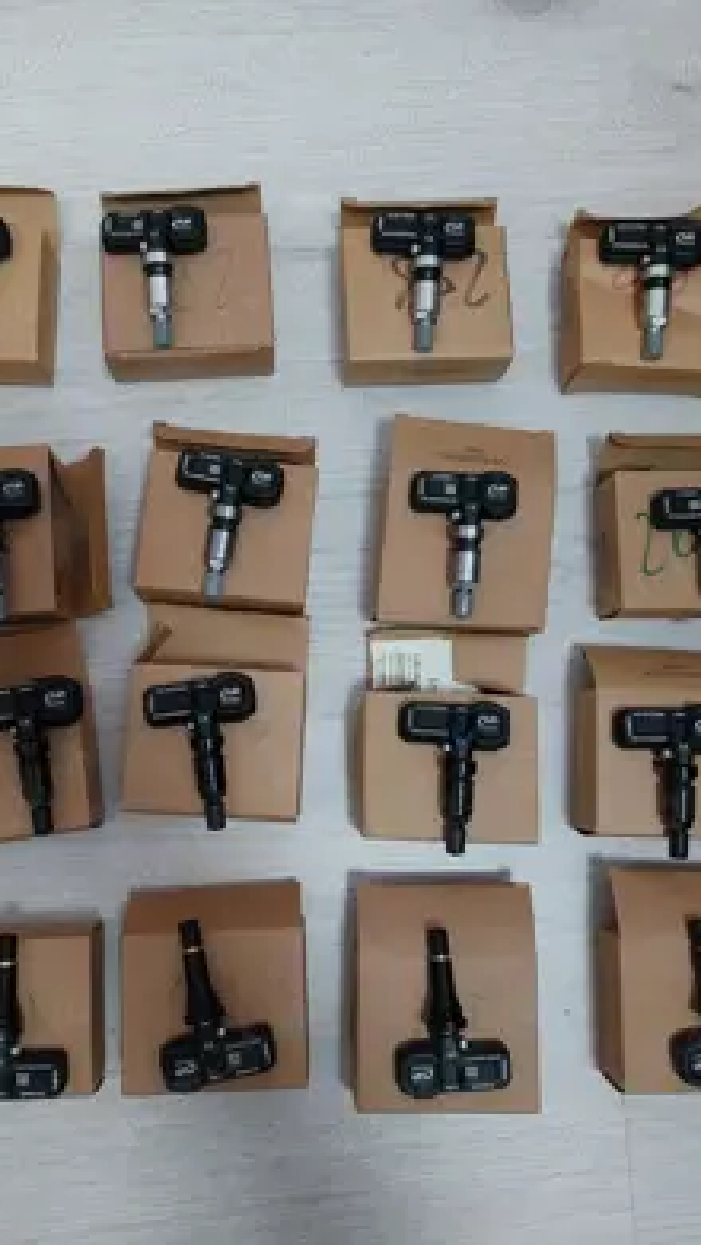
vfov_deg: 66.1
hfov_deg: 40.2
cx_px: 325
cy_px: 634
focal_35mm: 29
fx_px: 958
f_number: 1.8
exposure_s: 1/50
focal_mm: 4
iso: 320
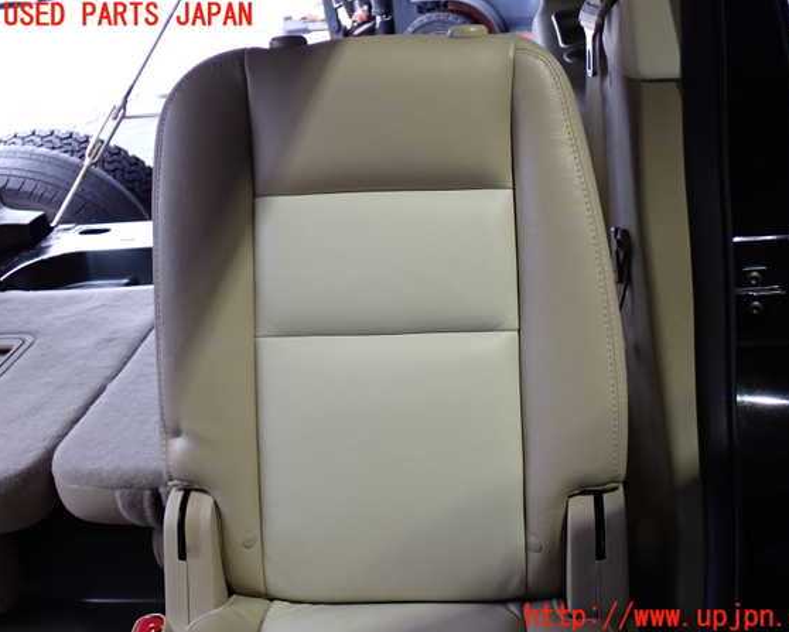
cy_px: 317
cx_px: 420
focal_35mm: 43
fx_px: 1005
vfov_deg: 34.9
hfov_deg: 42.9
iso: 400
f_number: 2.8
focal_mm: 7.31
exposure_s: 1/40
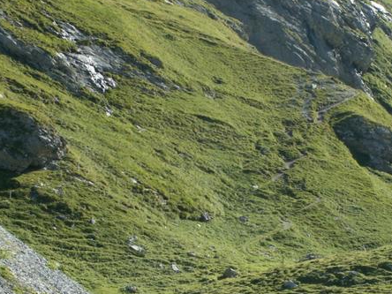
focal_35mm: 150
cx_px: 250
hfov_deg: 13.2
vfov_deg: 9.9
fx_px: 1699
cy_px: 202
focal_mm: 17.03
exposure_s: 1/80
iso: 50
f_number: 7.1
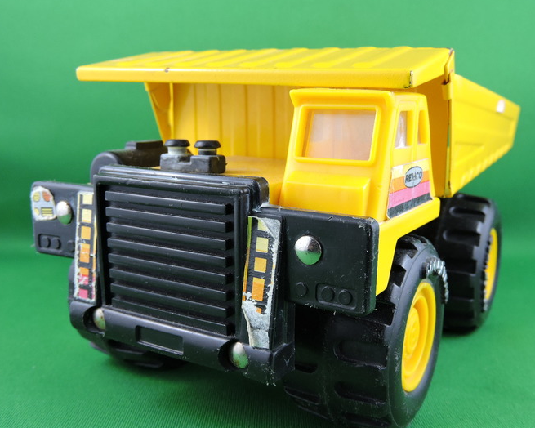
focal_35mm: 38
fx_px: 602
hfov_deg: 47.9
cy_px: 218
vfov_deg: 39.2
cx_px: 278
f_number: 3.6
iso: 160
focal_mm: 5.9
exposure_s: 1/30
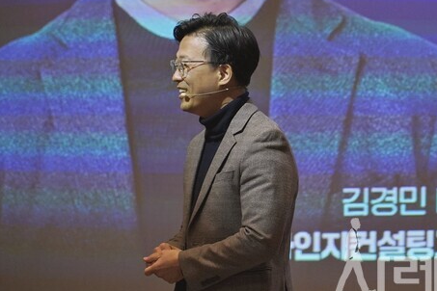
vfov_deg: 6.6
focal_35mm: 208
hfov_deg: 9.9
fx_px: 2525
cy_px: 123
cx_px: 272
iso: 2500
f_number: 4
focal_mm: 105
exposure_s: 1/125
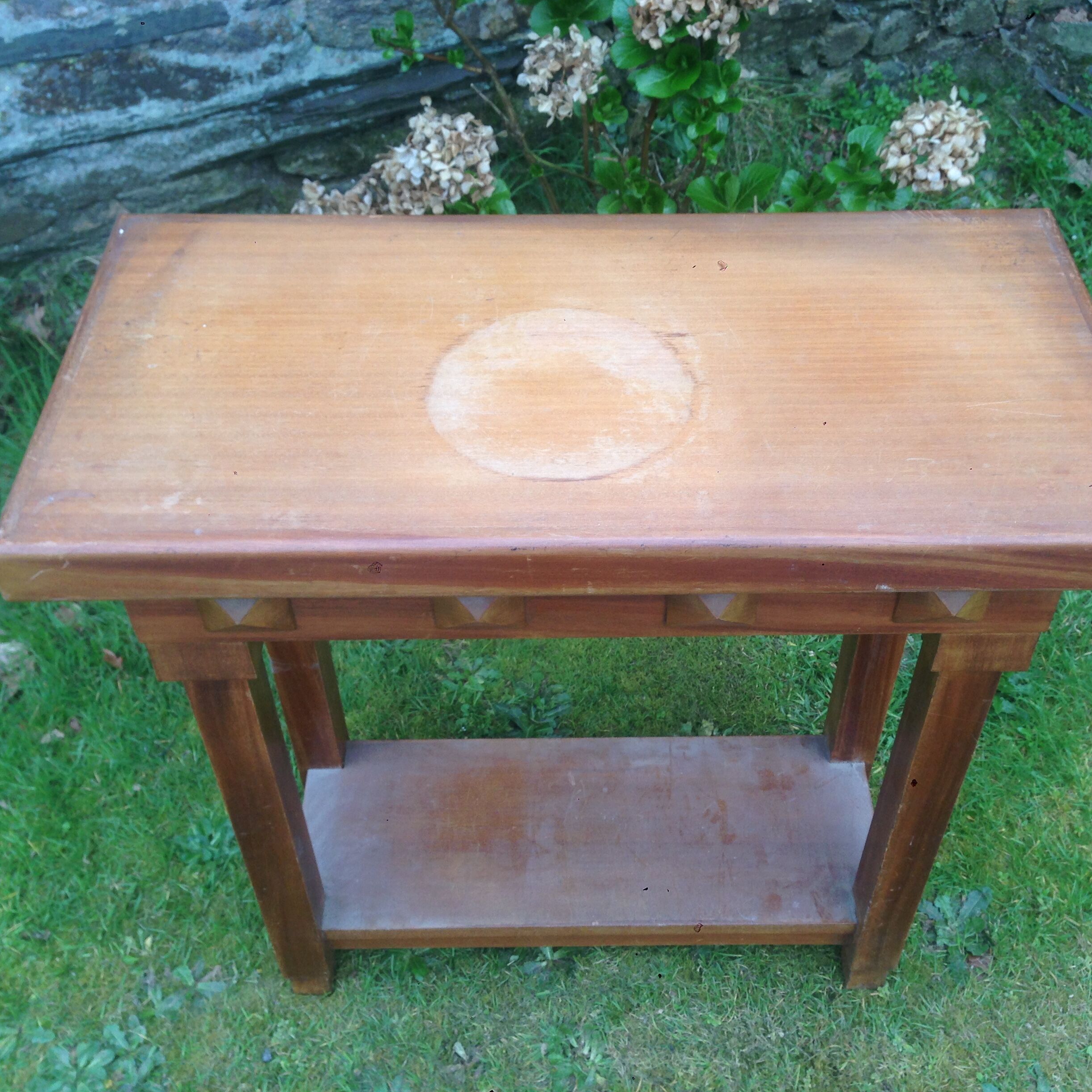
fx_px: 1392
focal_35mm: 39
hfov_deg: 42.8
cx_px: 594
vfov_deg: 42.8
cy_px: 546
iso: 50
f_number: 2.4
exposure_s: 1/138
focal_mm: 4.12
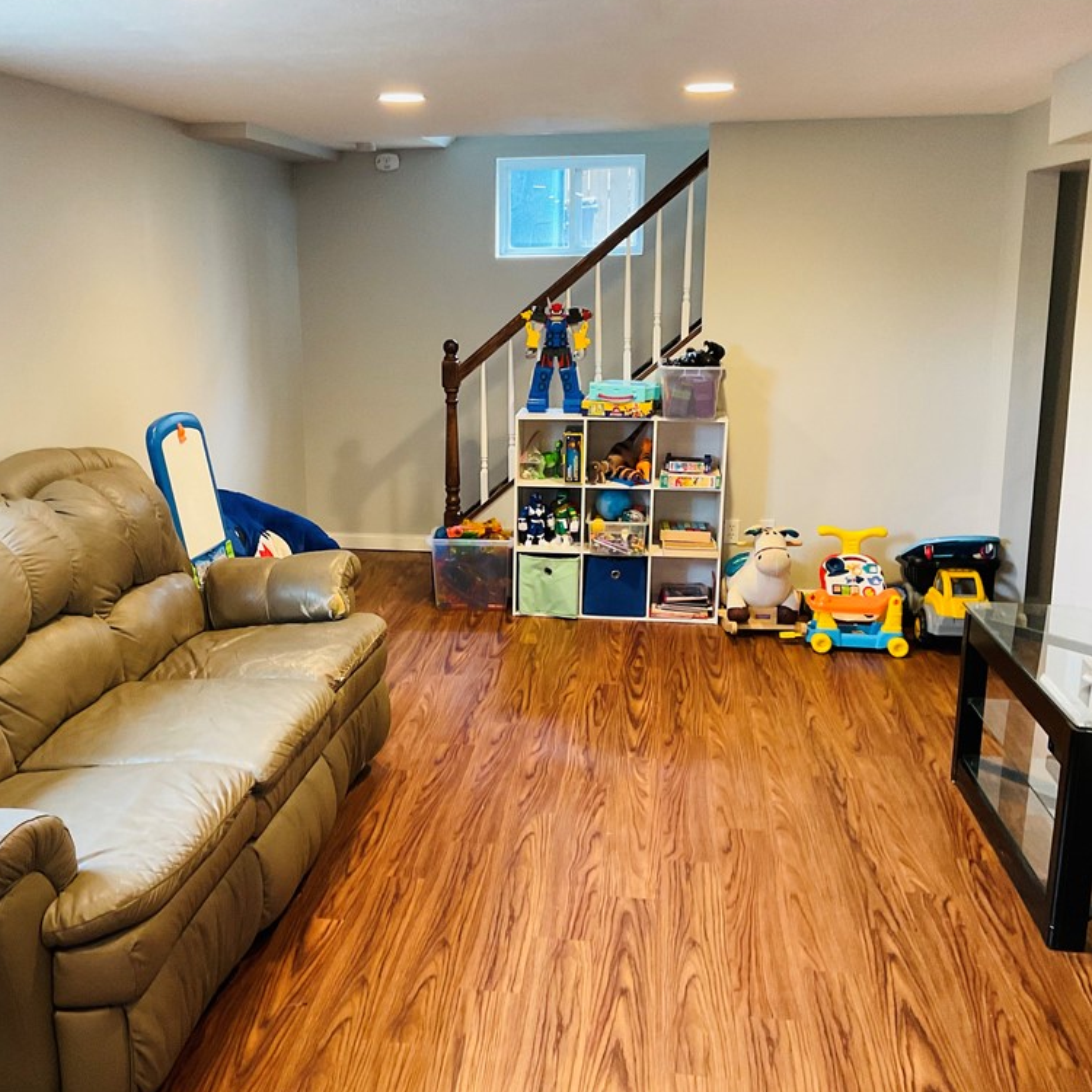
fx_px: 1249
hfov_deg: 47.1
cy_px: 549
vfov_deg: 47.2
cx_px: 464
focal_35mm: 35
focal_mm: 3
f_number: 1.8
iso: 160
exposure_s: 1/60
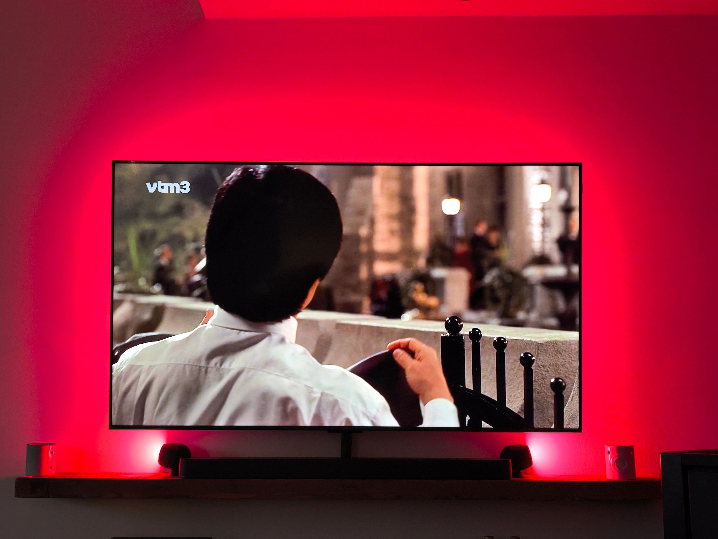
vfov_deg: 37.7
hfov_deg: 49.0
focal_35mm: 38
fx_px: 788
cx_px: 359
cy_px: 270
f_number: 1.6
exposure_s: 1/50
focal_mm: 6.57
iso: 250
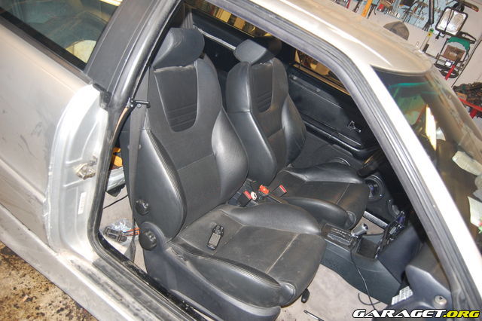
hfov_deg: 67.4
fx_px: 361
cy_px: 160
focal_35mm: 27
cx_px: 241
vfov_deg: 47.9
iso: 400
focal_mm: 18
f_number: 3.5
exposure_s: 1/60
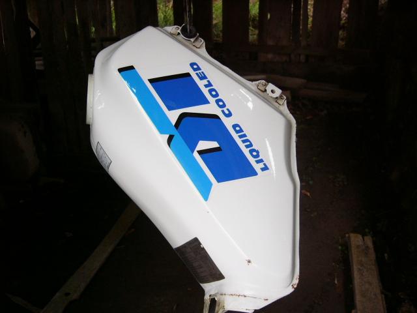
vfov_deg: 40.7
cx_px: 208
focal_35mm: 35
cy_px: 156
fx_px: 422
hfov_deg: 52.6
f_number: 2.8
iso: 200
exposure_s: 1/30
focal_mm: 5.8
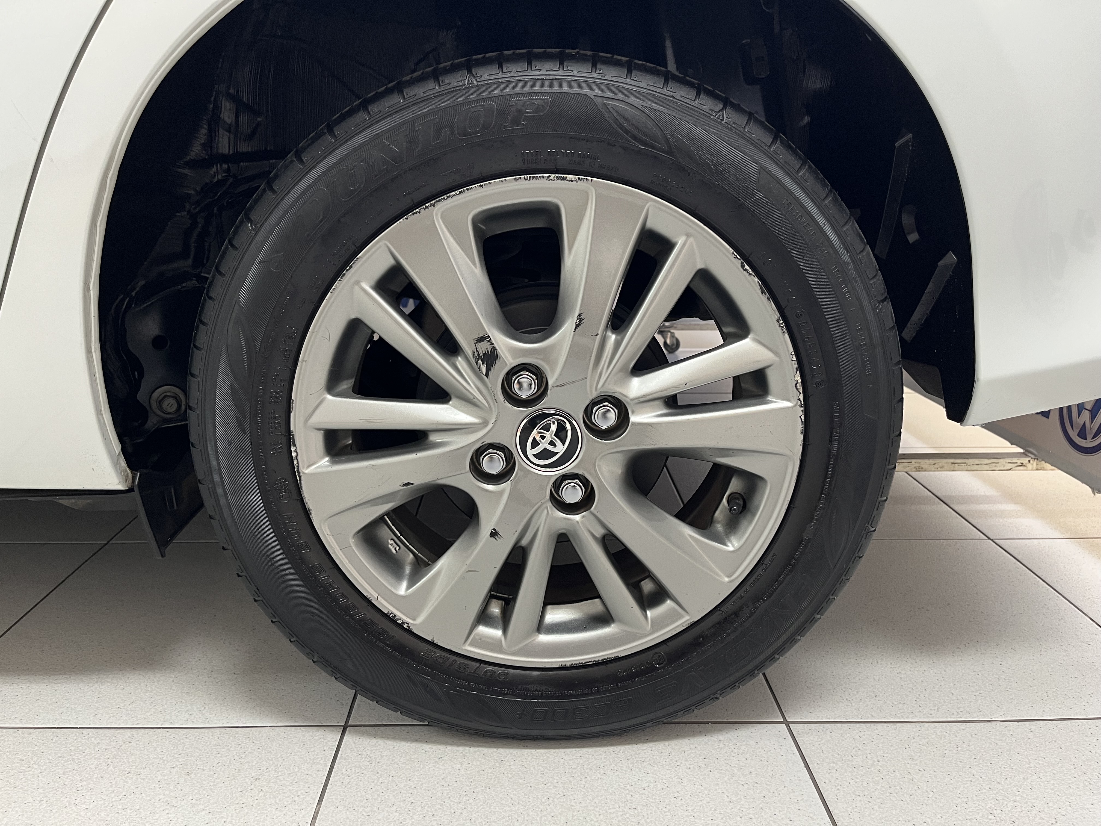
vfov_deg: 53.1
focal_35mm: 26
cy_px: 413
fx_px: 827
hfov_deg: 67.3
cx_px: 550
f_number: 1.6
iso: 250
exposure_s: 1/60
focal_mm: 5.1
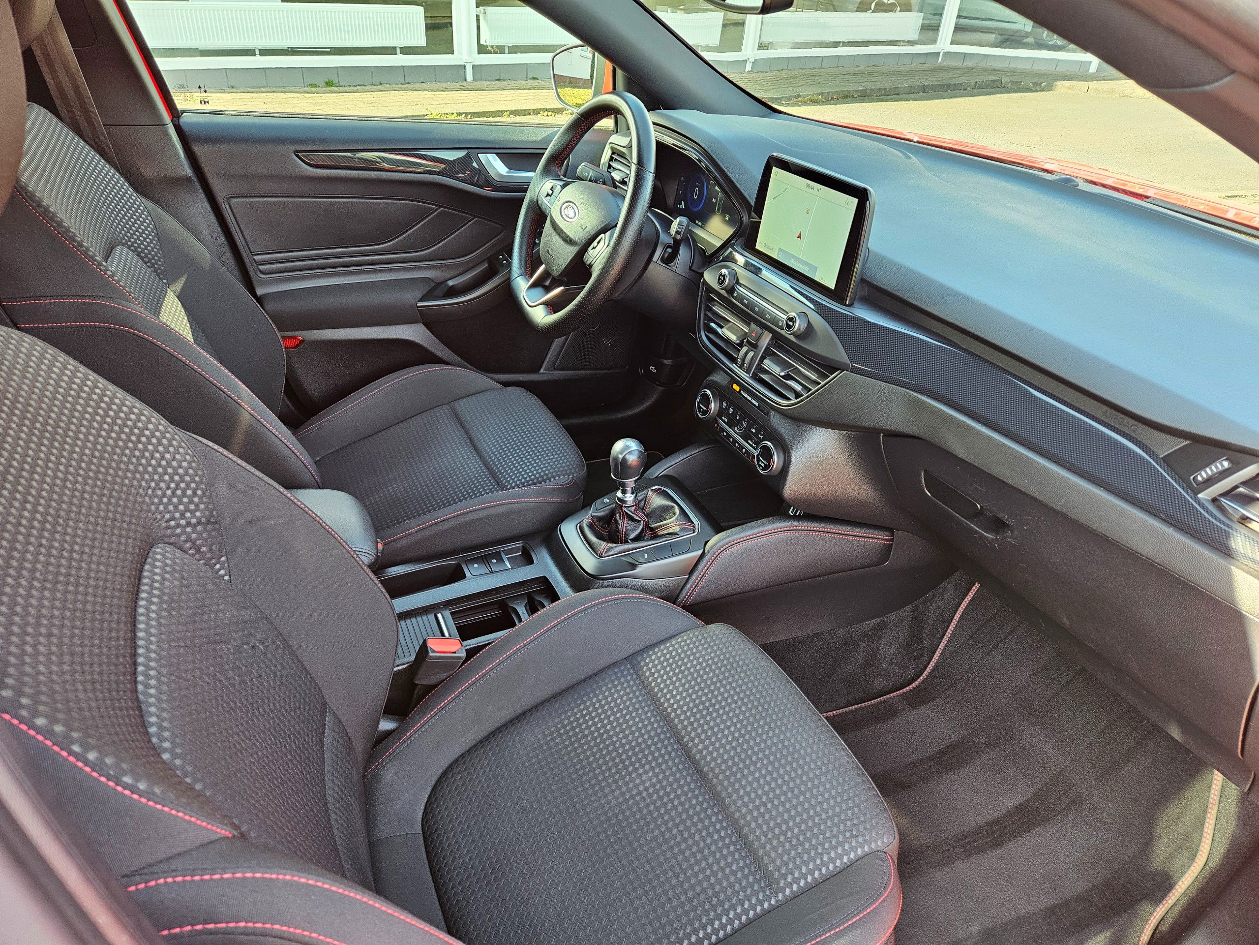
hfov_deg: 73.9
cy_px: 472
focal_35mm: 23
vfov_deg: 58.9
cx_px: 630
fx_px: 837
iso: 125
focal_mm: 5.4
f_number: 1.8
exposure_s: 1/100
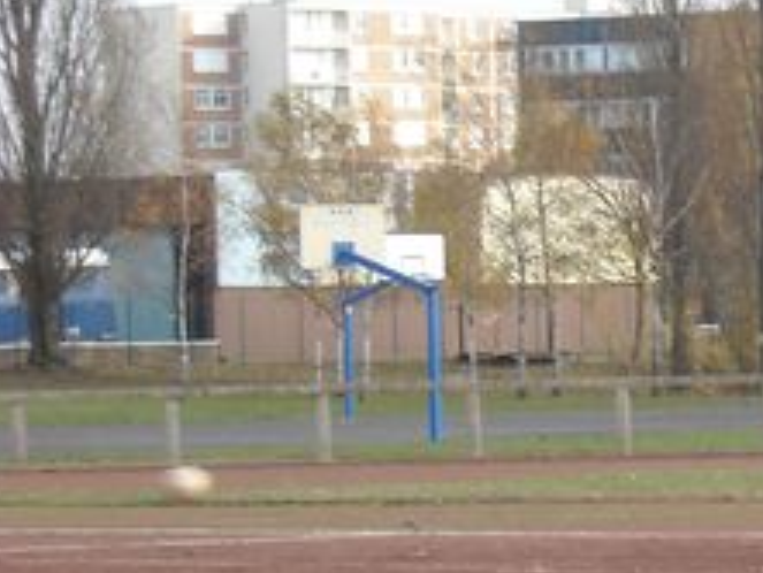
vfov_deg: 4.9
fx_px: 6704
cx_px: 1077
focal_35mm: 304
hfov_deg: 6.4
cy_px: 425
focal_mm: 17.1
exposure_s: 1/148
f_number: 4.7
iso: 64
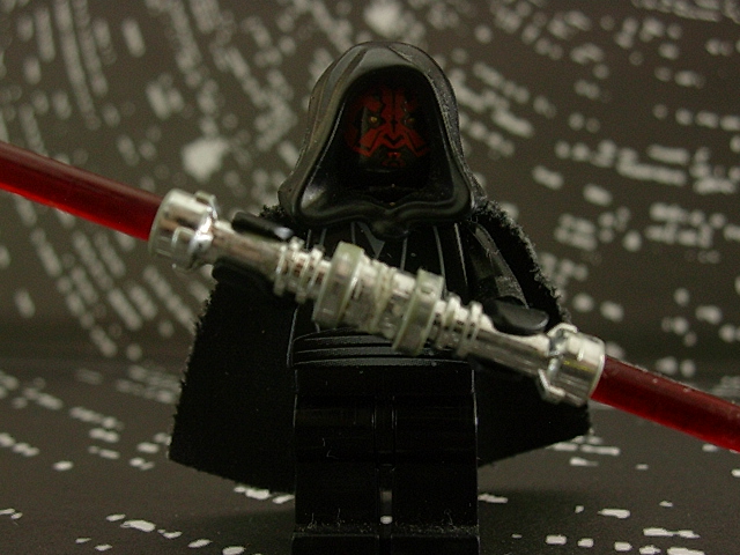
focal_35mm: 45
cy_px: 278
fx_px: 962
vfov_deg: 32.2
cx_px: 370
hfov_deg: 42.1
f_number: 2.9
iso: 70
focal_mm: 6.7
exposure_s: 1/10
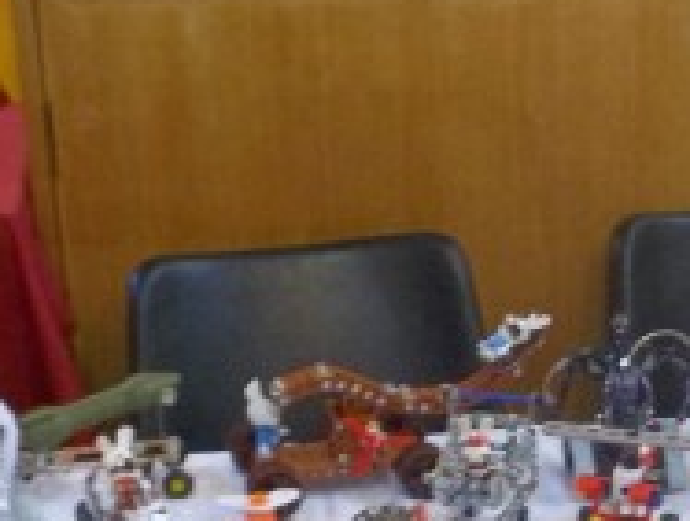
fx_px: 1977
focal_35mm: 99
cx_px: 692
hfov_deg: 19.2
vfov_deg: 14.8
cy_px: 477
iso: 160
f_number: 3.3
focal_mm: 4.1
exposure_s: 1/13
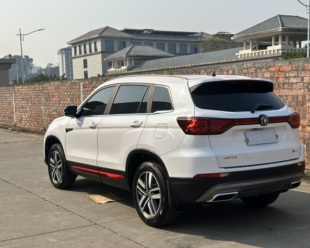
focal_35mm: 51
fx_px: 468
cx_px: 166
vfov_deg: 29.7
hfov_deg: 36.6
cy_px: 122
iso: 64
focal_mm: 6.86
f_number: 1.78
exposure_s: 1/5882
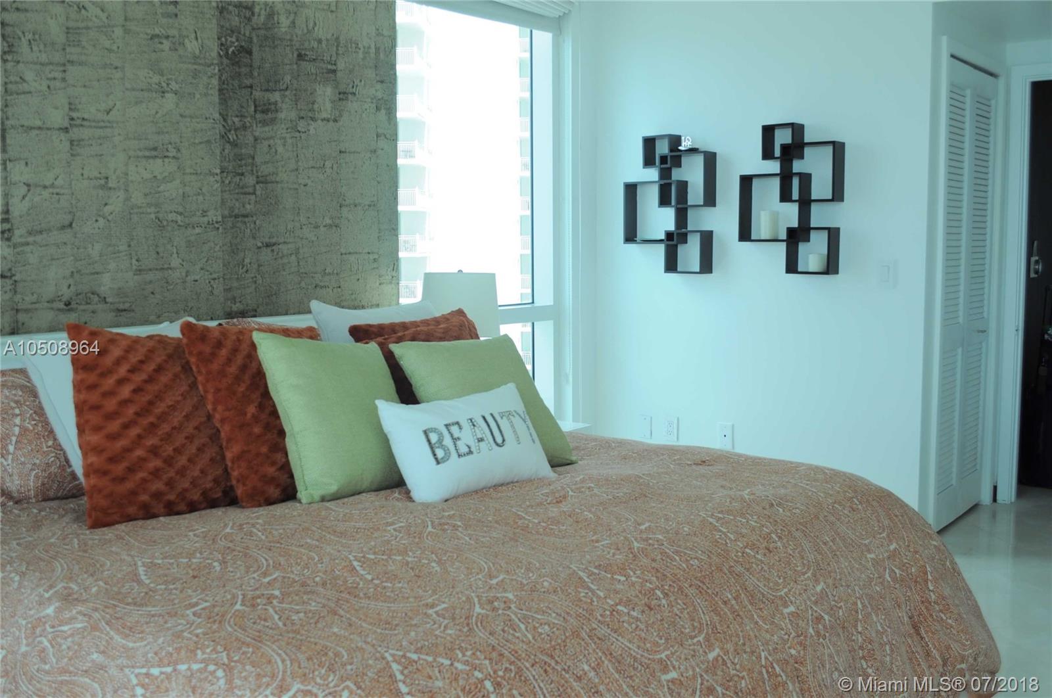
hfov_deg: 53.2
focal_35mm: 36
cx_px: 526
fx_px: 1051
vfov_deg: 36.8
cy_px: 349
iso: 200
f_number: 5.6
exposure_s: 1/125
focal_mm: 24
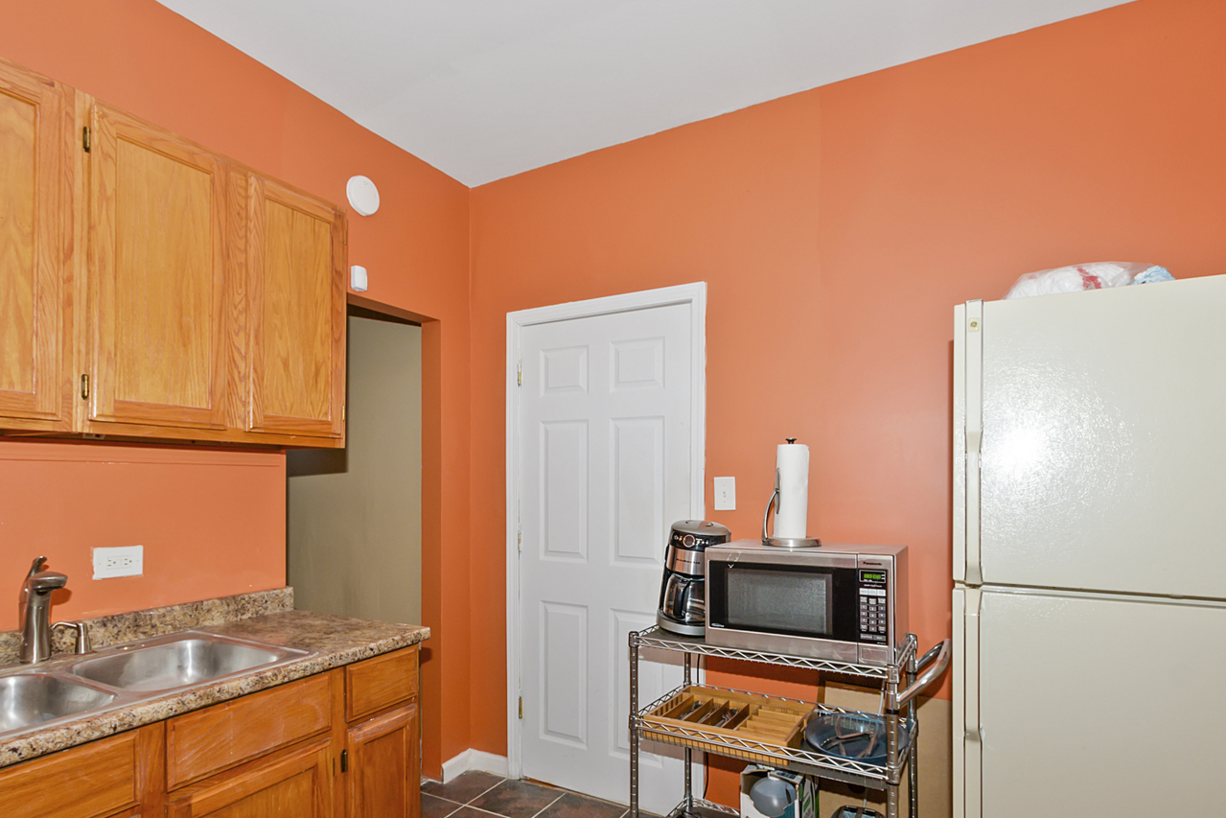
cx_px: 567
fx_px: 647
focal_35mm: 19
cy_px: 489
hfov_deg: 86.8
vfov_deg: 64.0
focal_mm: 10
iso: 250
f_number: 7.1
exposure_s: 1/10
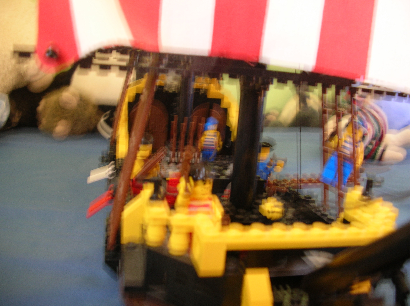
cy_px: 153
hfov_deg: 52.7
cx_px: 205
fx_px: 414
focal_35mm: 35
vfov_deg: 40.6
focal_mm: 5.8
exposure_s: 1/5.4
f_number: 2.8
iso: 50
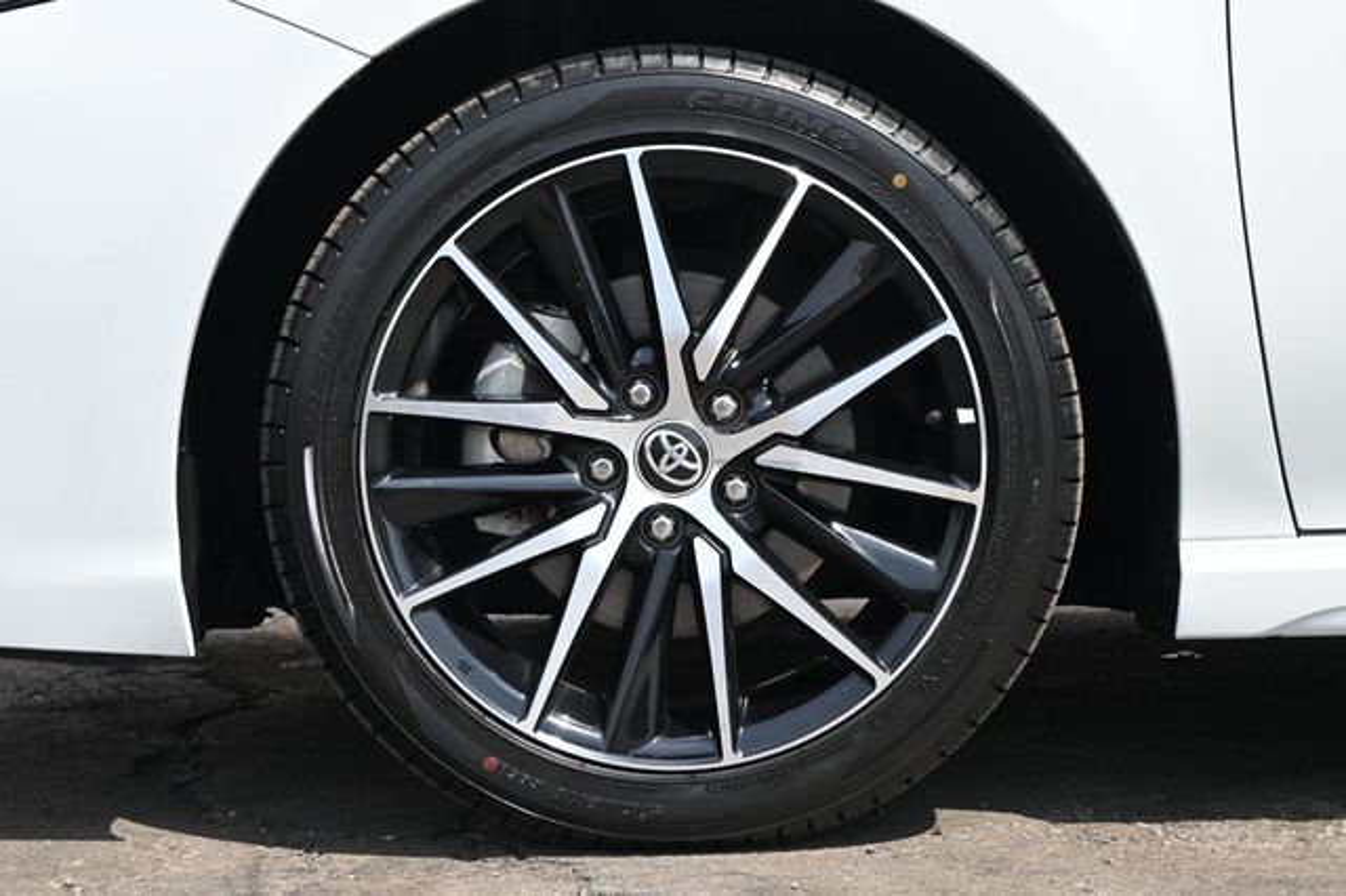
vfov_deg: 22.1
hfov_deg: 32.6
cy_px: 448
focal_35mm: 62
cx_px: 673
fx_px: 2298
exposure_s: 1/250
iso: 220
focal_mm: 41
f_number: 5.6
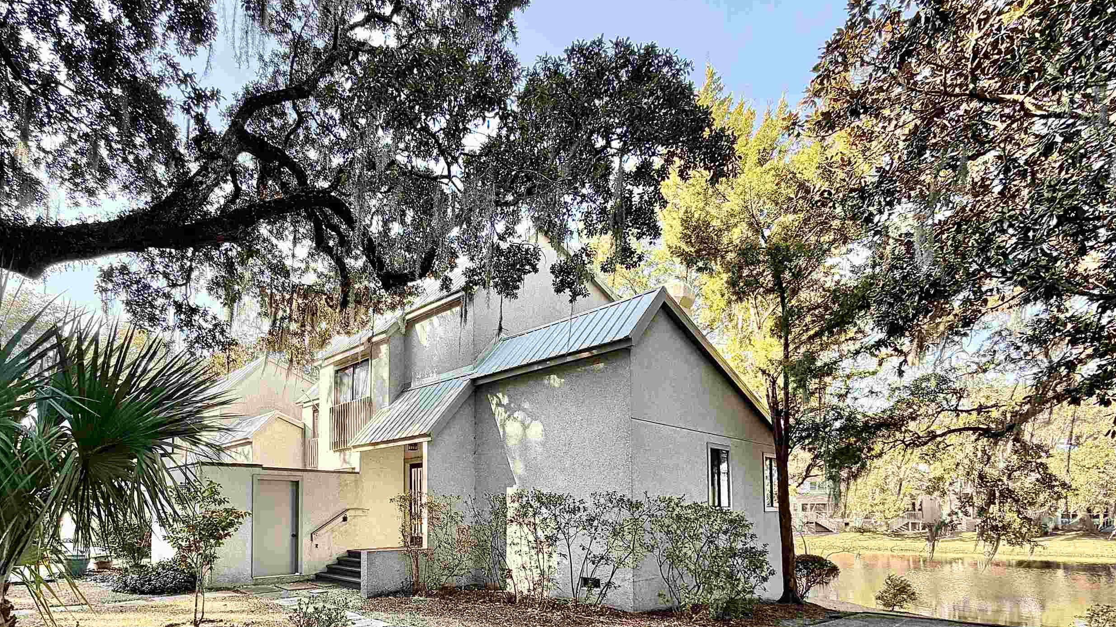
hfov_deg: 88.9
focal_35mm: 19
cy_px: 489
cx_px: 470
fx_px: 562
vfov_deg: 54.9
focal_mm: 2.22
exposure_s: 1/146
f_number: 2.2
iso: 50
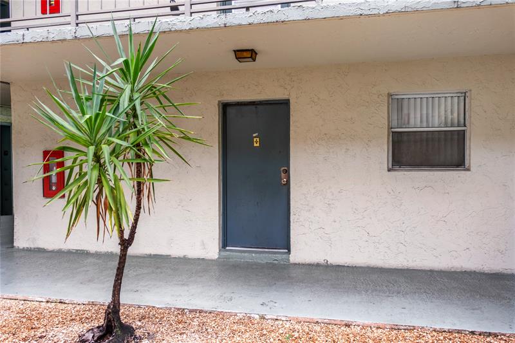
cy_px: 172
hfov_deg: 63.7
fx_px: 415
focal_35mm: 29
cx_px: 258
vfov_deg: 44.9
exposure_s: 1/5
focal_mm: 19.2
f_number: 4
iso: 125
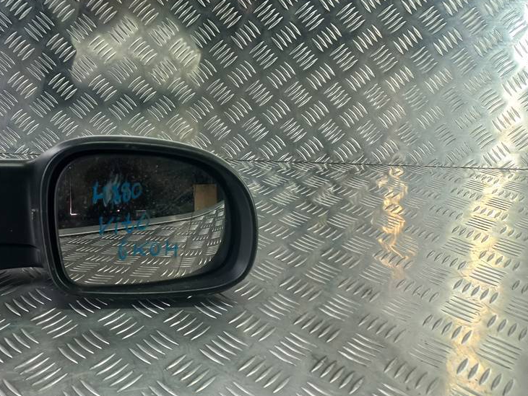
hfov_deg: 51.4
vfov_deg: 40.5
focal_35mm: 35
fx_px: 534
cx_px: 168
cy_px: 152
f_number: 1.8
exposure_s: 1/50
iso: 50
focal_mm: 4.6
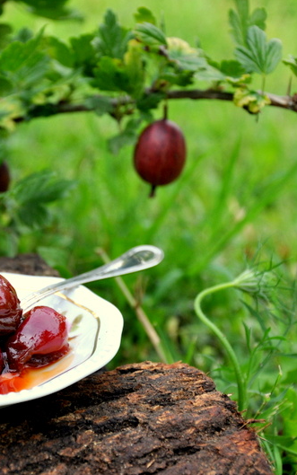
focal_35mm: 134
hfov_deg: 9.8
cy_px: 238
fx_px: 1734
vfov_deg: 15.6
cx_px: 85
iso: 400
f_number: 5
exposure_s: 1/500
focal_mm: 58
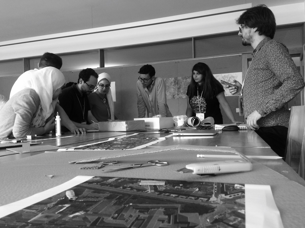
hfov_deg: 61.7
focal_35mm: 29
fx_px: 256
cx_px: 152
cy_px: 114
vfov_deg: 48.2
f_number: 2.2
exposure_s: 1/33
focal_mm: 4.15
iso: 80
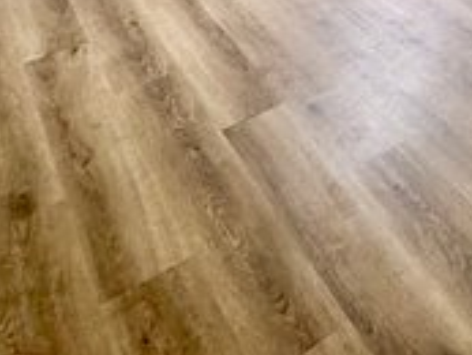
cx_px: 610
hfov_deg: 30.0
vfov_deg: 20.3
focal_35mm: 51
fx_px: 696
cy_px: -285
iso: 50
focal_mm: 2.22
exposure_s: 1/120
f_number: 2.2
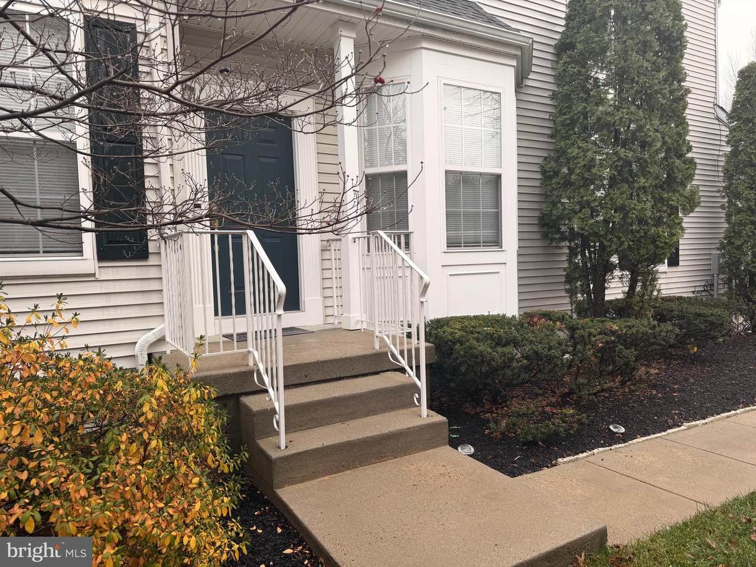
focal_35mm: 24
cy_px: 284
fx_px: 524
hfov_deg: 71.6
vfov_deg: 56.8
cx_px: 378
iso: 80
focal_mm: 6.76
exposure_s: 1/407
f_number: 1.78
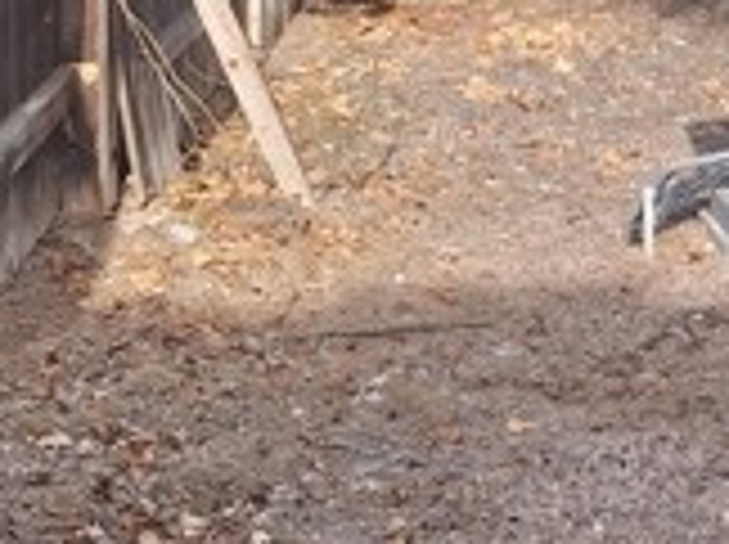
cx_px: 1035
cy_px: -13
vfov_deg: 15.9
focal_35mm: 91
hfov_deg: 19.3
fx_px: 1914
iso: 40
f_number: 1.8
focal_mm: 5.54
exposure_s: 1/901
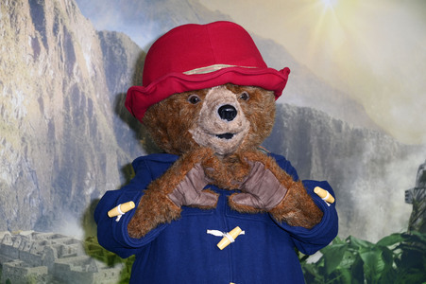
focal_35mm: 85
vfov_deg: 16.0
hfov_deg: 23.9
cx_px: 213
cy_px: 142
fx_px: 1005
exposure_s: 1/200
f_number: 5.6
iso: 640
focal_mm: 85
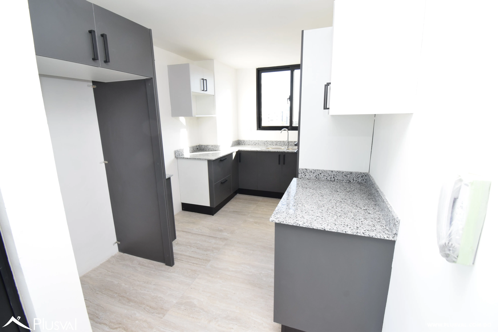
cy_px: 166
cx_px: 249
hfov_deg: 100.4
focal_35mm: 15
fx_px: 207
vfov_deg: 77.3
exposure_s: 1/100
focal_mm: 10
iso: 800
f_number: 9
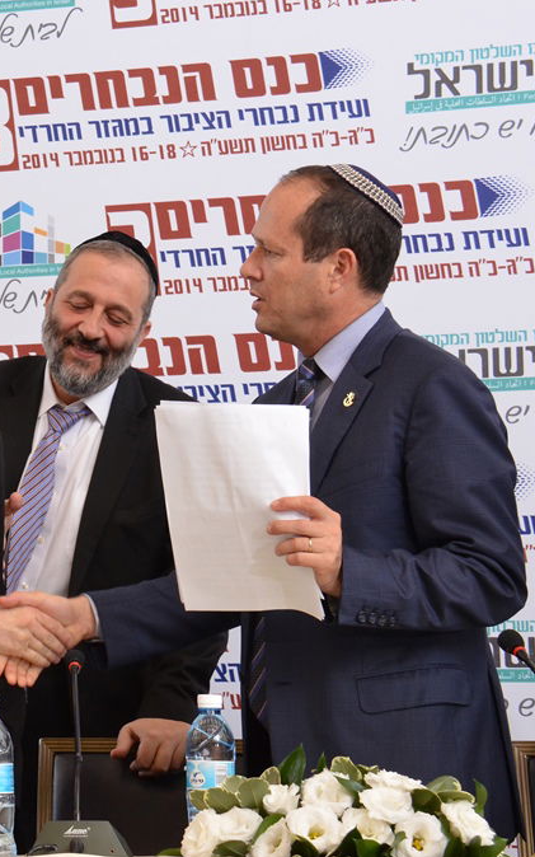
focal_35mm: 102
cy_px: 430
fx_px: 2381
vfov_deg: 20.4
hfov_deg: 12.5
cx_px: -94
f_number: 9
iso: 1250
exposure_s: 1/160
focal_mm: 44
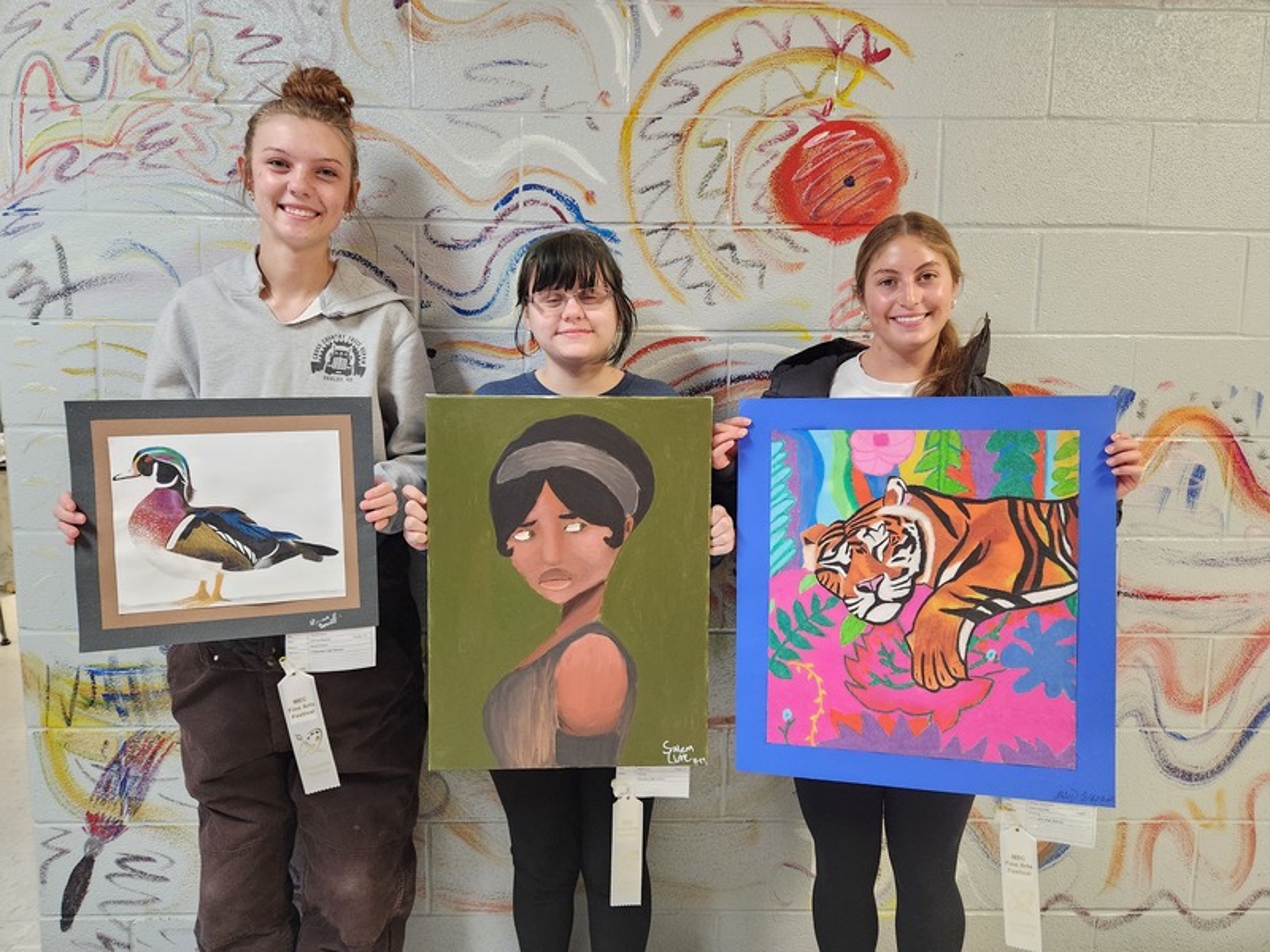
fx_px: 844
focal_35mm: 23
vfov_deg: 58.9
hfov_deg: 73.9
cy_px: 476
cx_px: 635
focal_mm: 5.4
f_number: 1.8
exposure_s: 1/120
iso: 800
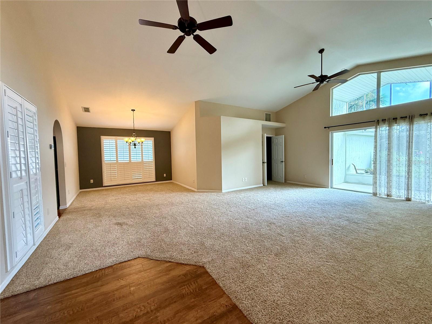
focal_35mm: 14
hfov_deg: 102.1
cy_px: 162
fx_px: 175
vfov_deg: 85.7
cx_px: 216
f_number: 2.2
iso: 200
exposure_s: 1/120
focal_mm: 2.22
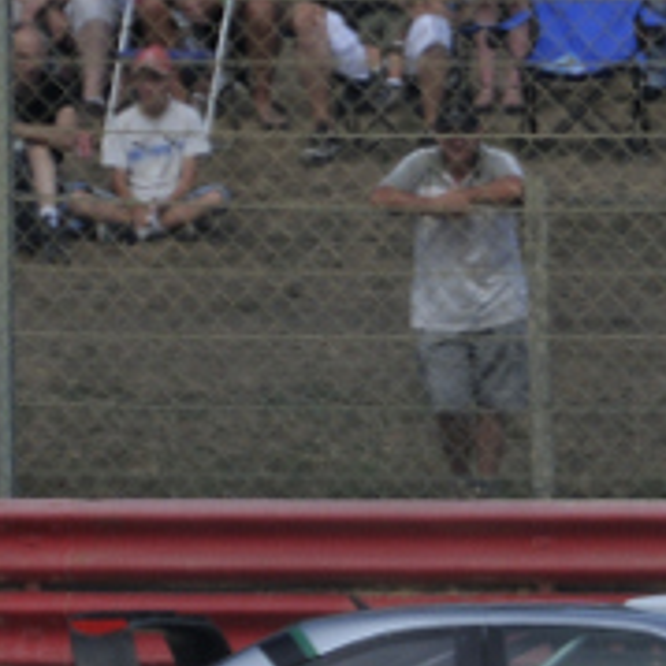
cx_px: 480
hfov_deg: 0.8
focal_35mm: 2128
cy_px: 603
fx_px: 46321
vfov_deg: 0.8
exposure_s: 1/1000
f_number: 5.6
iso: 200
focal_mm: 300
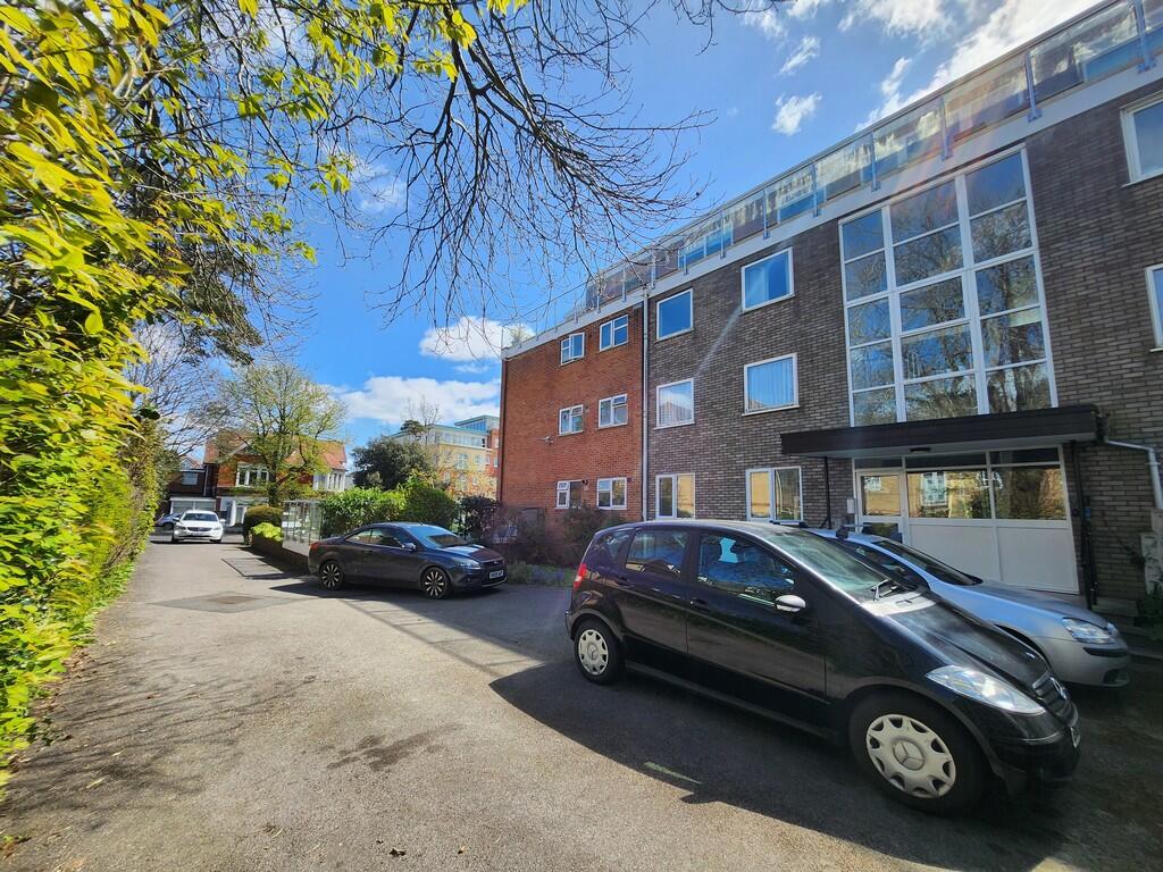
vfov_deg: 89.9
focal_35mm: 13
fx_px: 437
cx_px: 582
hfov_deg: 106.2
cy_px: 436
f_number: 2.2
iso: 32
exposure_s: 1/629
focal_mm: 1.74
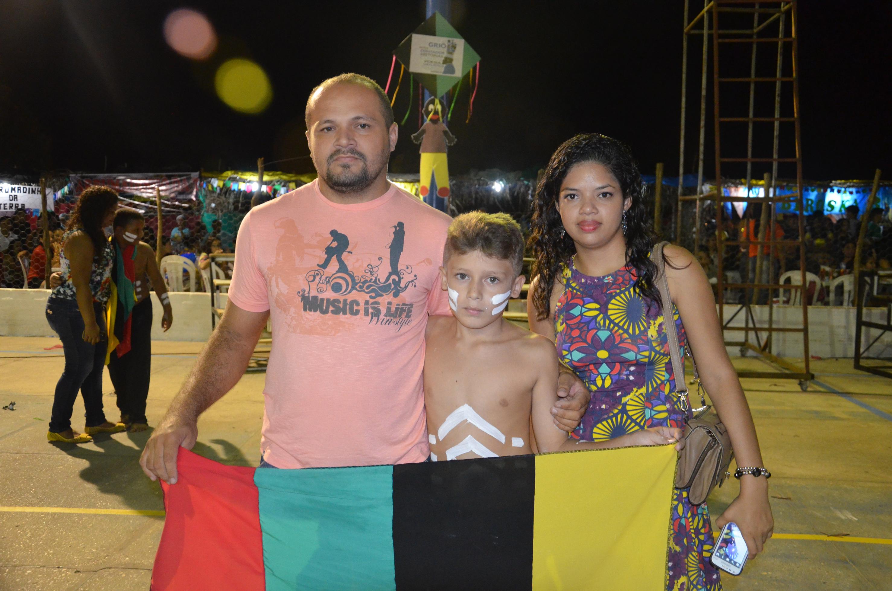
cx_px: 446
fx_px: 816
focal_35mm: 33
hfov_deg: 57.3
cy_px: 296
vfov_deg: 39.8
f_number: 3.8
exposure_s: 1/60
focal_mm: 22
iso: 2500
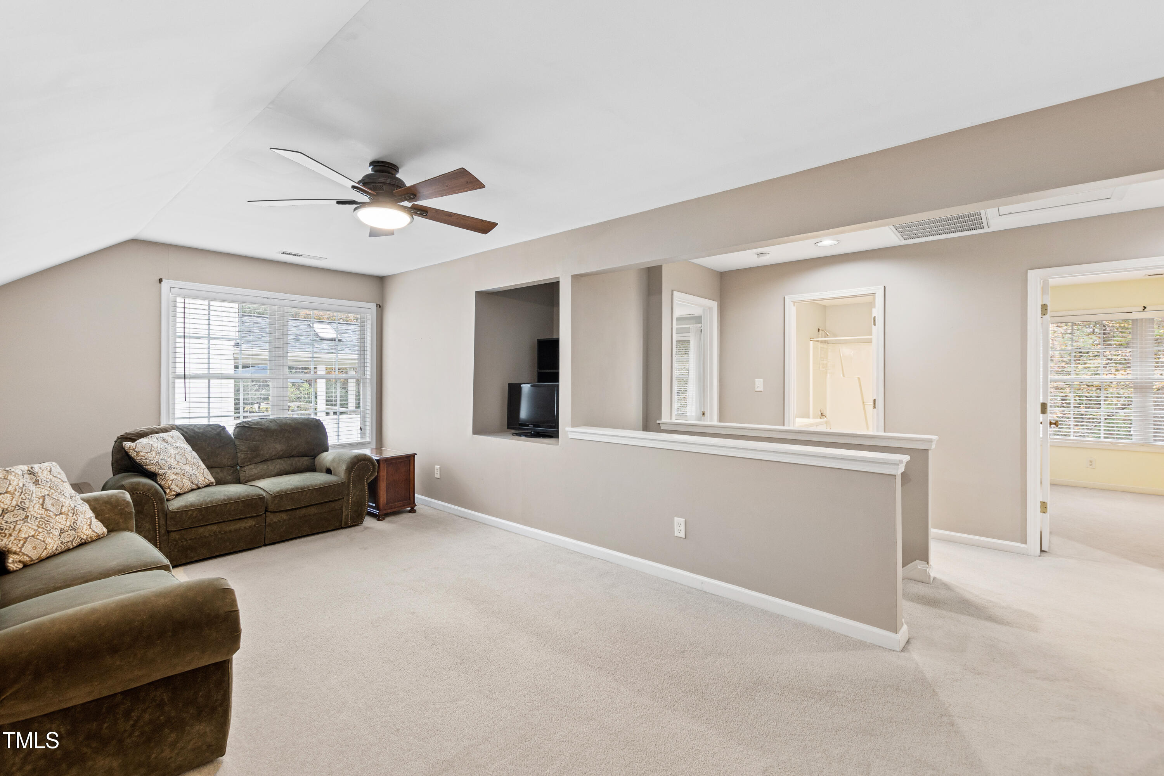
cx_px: 582
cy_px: 388
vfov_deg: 77.3
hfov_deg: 100.4
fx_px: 485
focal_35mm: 15
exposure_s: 1/1.67
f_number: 7.1
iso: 100
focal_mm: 10
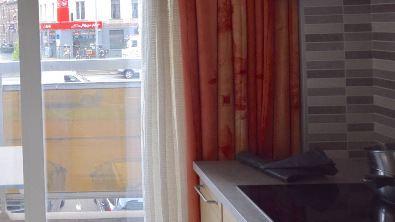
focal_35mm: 38
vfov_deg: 29.9
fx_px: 398
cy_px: 23
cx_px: 55
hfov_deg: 48.4
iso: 400
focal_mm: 10
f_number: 5.6
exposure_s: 1/125
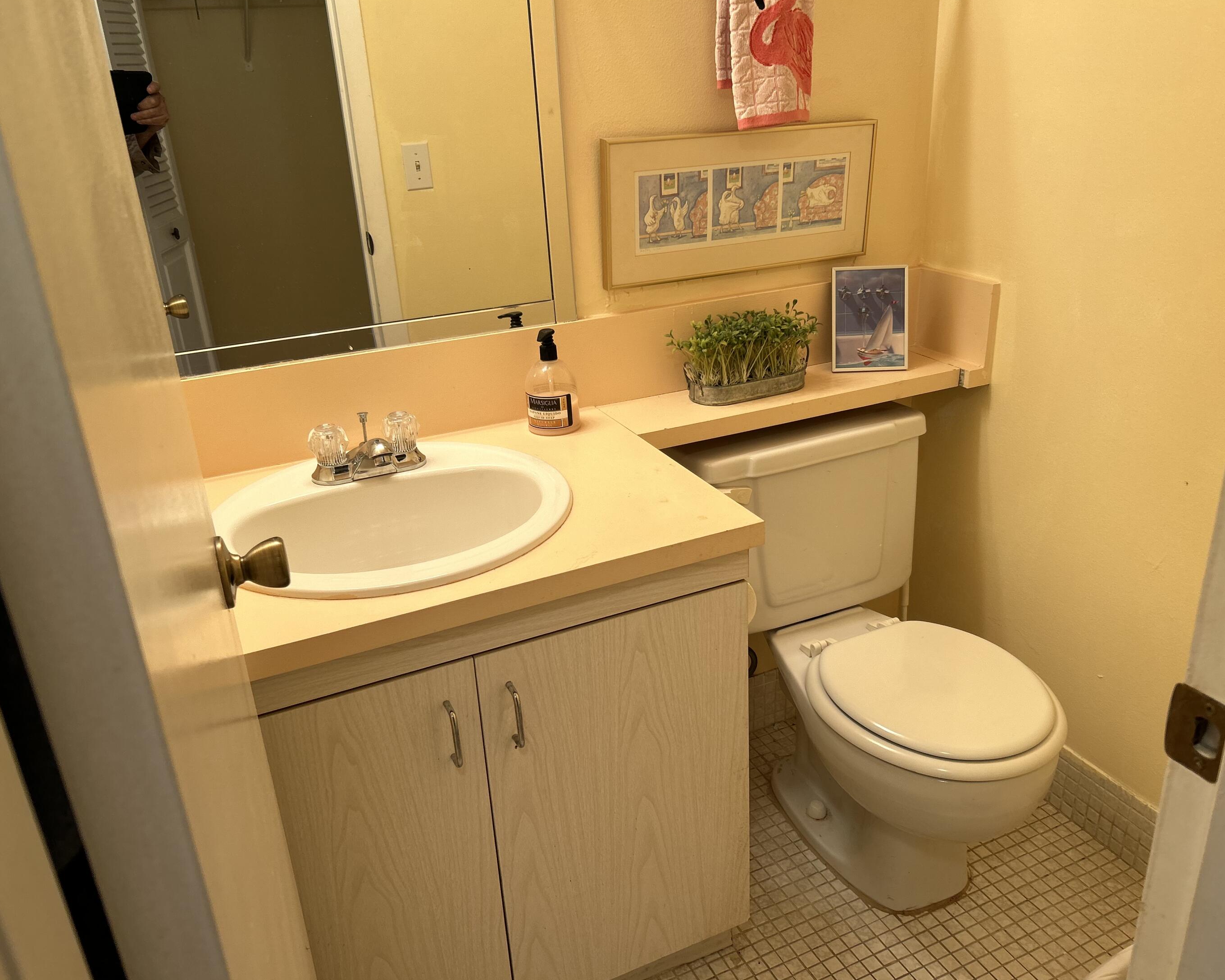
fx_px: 1015
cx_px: 640
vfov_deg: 51.5
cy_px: 494
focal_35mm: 28
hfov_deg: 62.2
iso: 50
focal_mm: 5.7
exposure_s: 1/120
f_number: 1.5
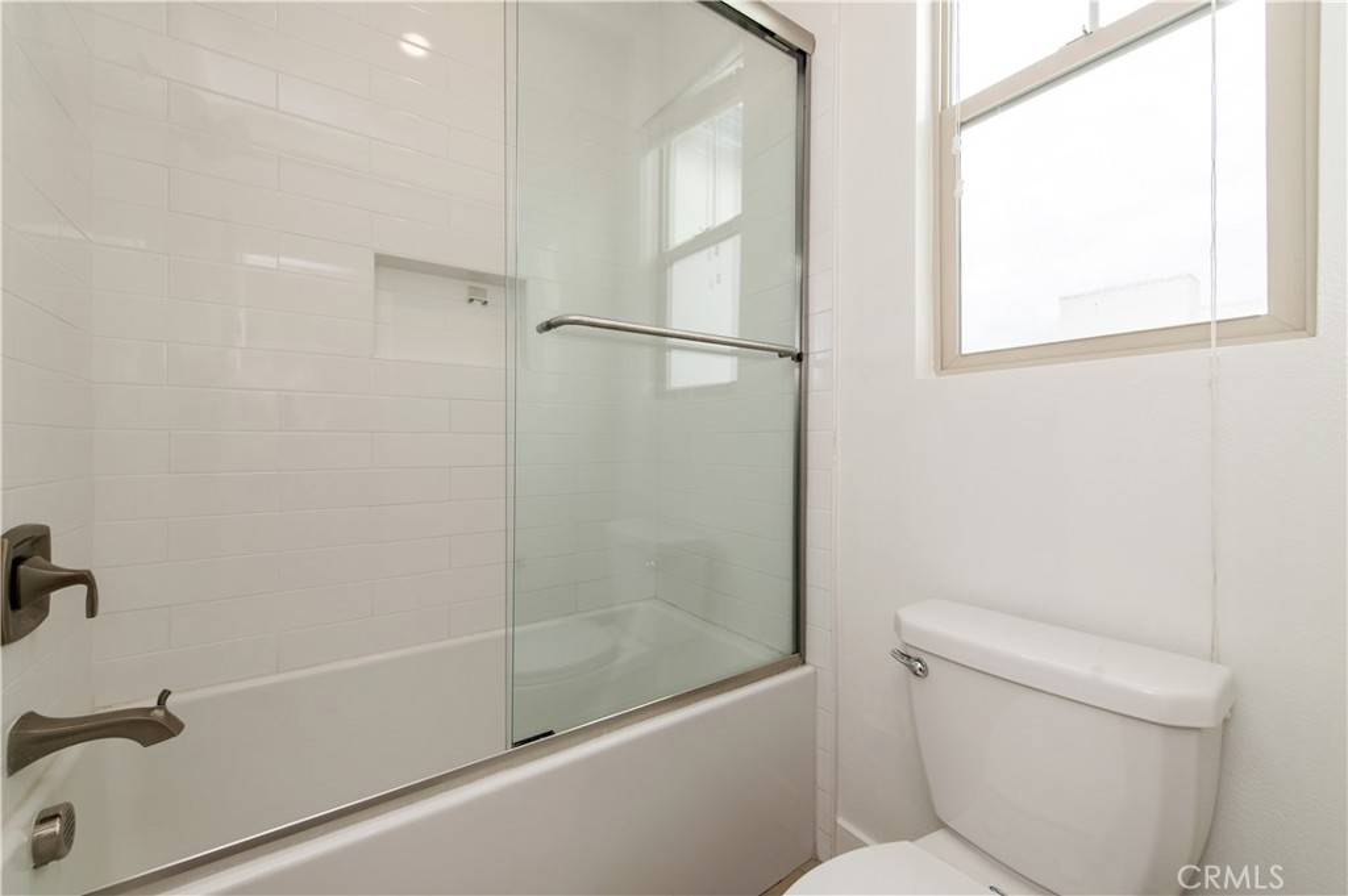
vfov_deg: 81.1
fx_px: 524
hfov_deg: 104.3
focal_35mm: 14
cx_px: 674
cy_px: 448
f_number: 5.6
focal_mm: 14
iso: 200
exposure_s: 1/125
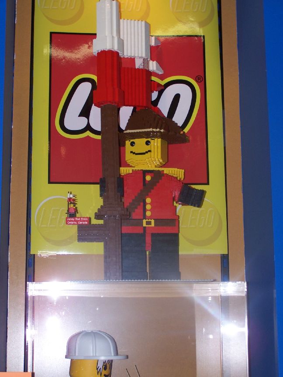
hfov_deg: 21.3
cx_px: 142
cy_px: 188
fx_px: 752
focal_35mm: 69
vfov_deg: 28.2
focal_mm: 11.5
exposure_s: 1/80
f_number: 3.2
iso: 80
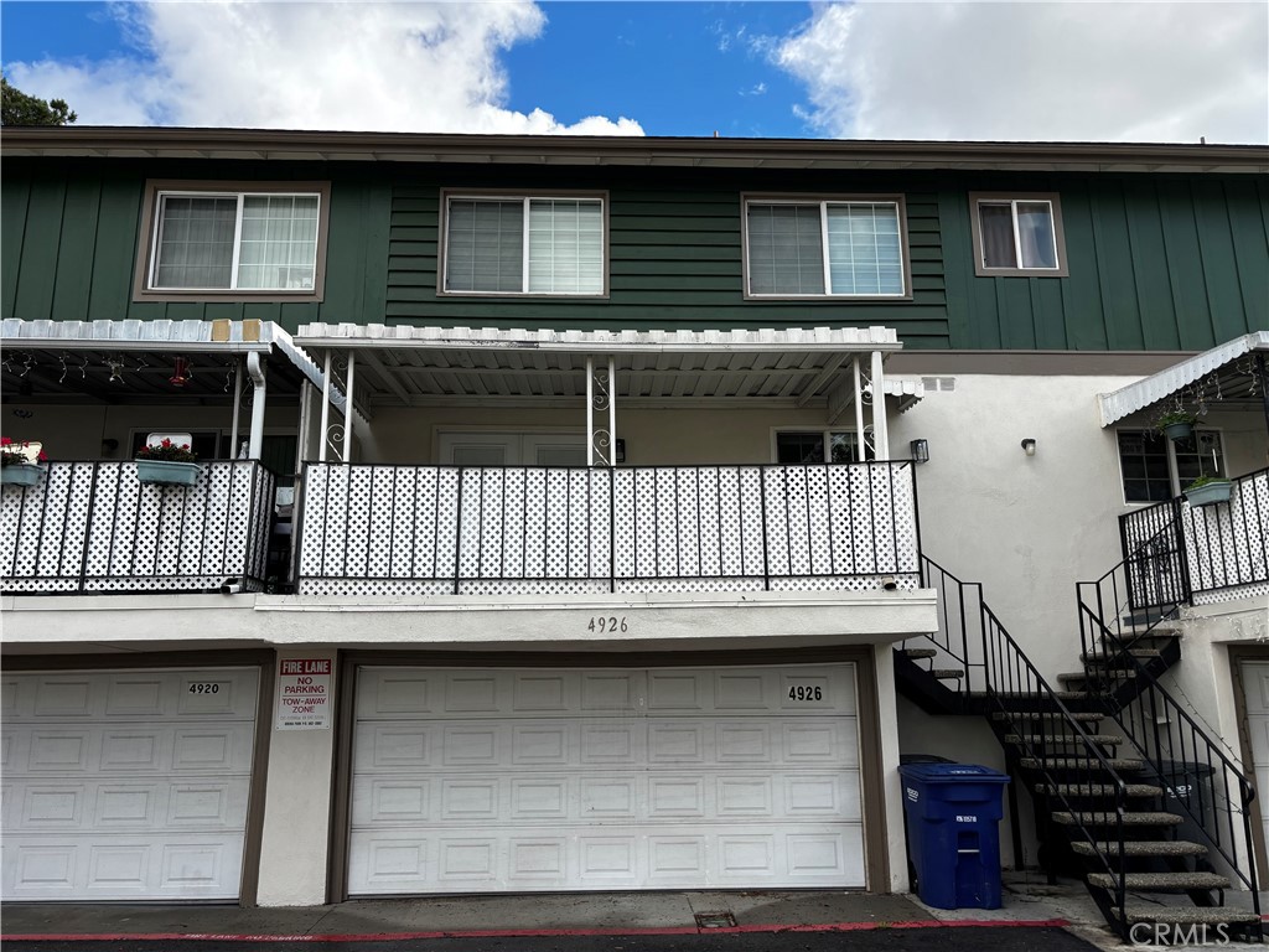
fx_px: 953
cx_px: 634
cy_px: 476
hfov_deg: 67.3
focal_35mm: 26
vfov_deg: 53.1
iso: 50
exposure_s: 1/1499
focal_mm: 5.96
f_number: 1.6
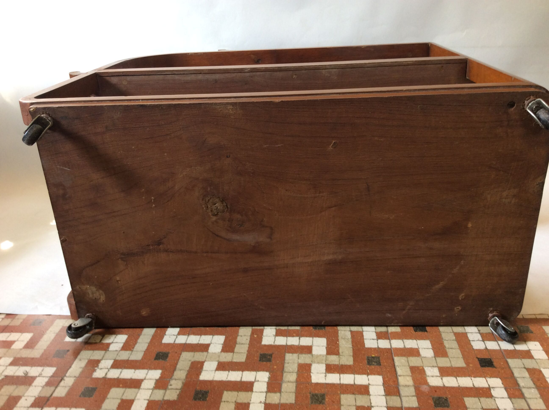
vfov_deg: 44.1
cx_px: 274
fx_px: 507
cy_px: 205
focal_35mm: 32
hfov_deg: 56.9
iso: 50
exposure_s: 1/25
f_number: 2.4
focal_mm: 3.3
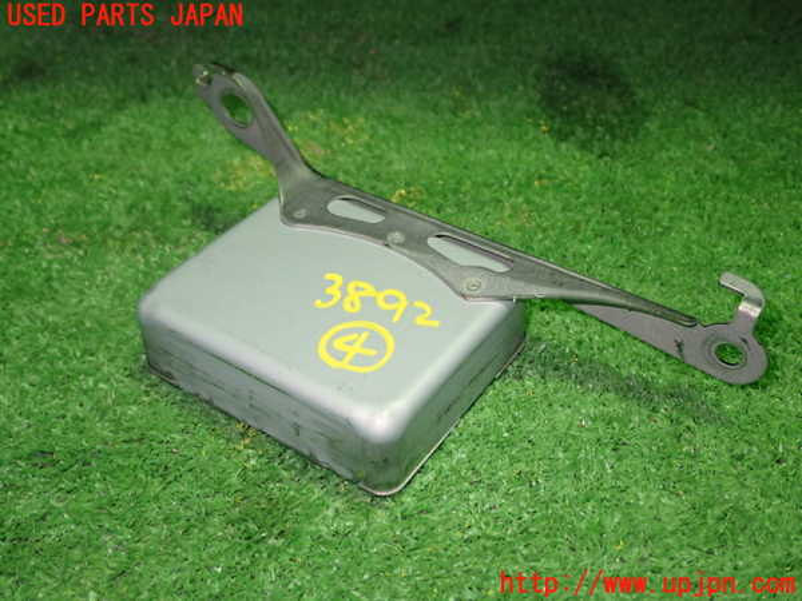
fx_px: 950
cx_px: 401
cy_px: 300
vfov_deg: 35.1
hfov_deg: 45.8
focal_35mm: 41
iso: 640
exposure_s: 1/40
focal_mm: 7.31
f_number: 2.8
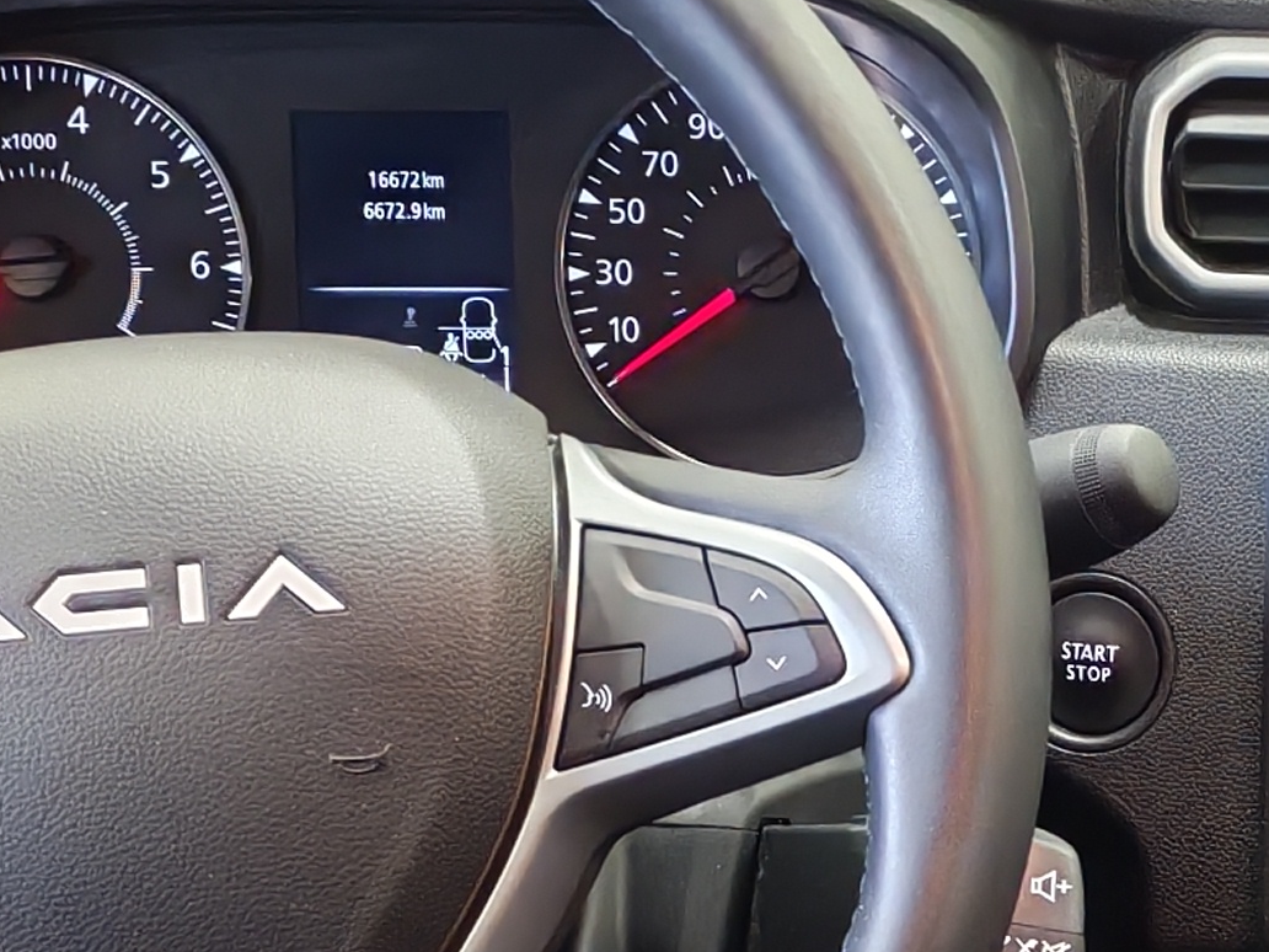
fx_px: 4656
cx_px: 1579
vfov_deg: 11.3
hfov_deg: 14.9
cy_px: 1349
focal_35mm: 127
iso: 1000
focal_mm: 6.12
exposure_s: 1/50
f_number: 1.9
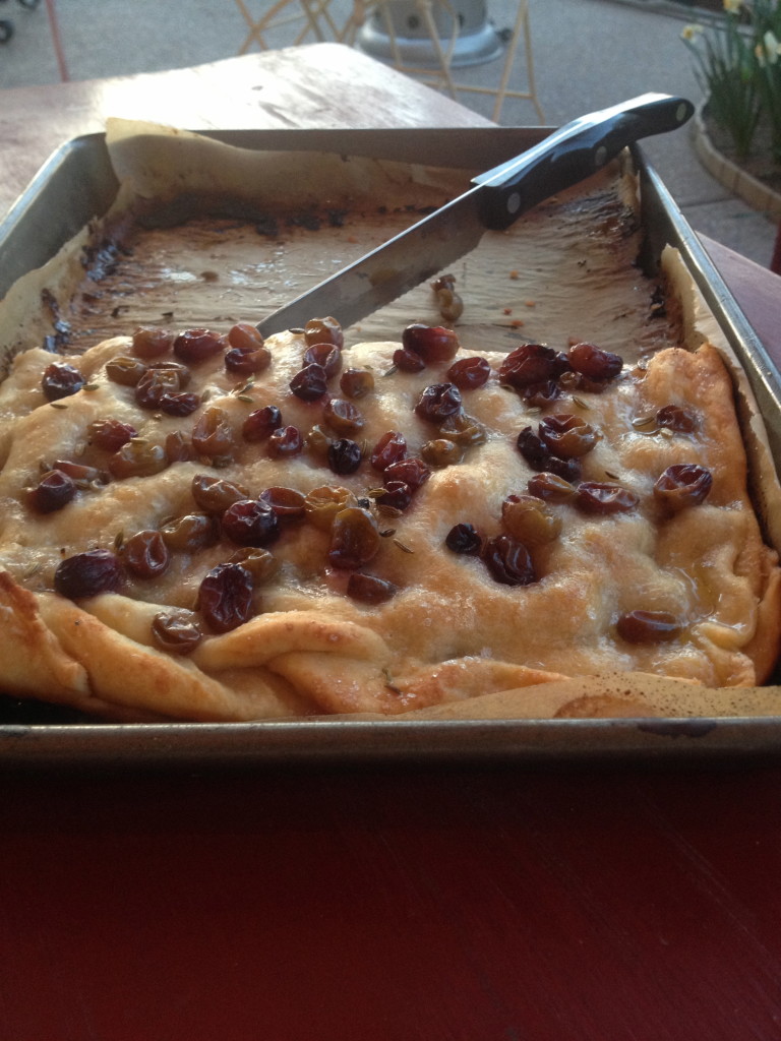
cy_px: 520
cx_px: 390
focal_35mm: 35
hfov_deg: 40.7
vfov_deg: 52.6
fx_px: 1053
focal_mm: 4.28
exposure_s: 1/20
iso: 125
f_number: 2.4
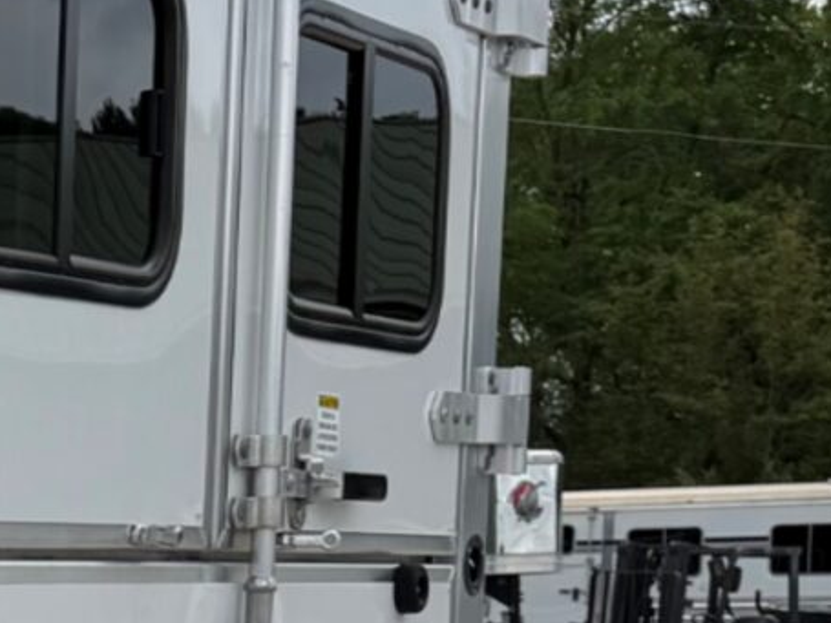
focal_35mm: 135
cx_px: -1057
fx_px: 3240
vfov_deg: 10.6
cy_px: 946
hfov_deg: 12.2
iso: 80
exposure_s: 1/4167
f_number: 1.78
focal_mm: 6.76
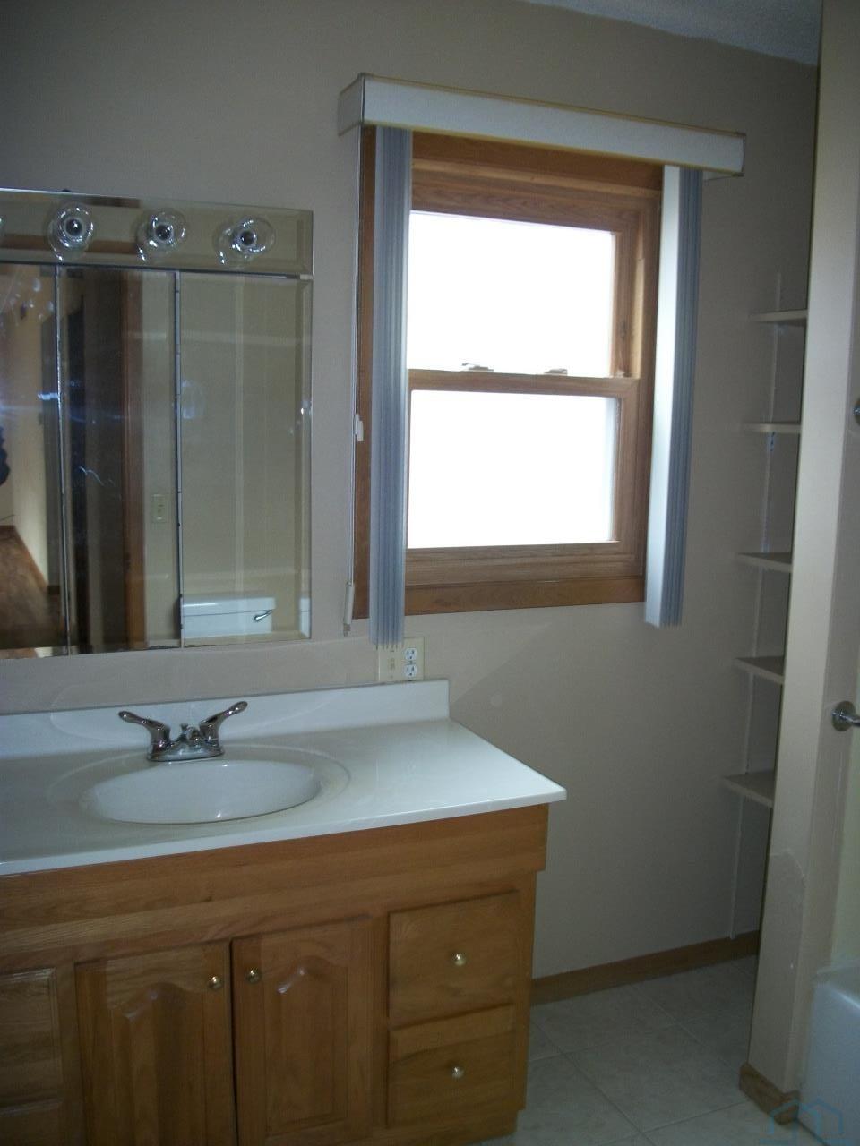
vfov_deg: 56.8
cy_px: 573
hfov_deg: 44.2
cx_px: 430
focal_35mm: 32
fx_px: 1060
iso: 160
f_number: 2.9
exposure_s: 1/30
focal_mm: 5.7
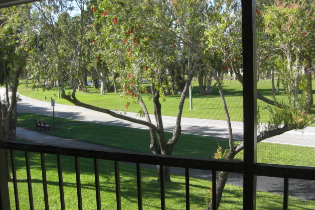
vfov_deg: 33.4
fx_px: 350
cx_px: 158
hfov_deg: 48.4
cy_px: 110
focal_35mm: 40
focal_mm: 7.9
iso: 80
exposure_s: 1/320
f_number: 2.8
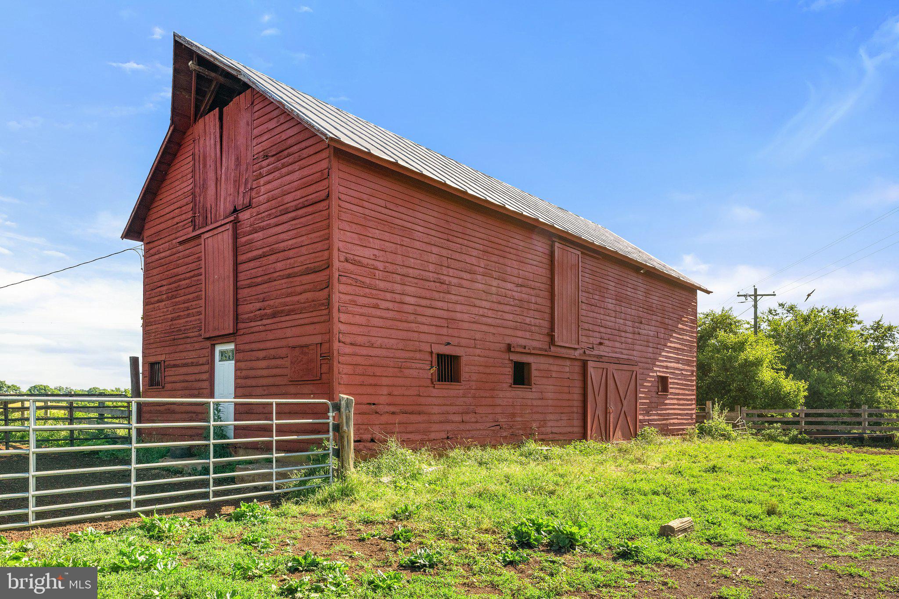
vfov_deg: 53.1
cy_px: 300
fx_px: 599
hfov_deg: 73.7
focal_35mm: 24
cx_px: 450
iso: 640
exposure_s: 1/800
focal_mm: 24
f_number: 8
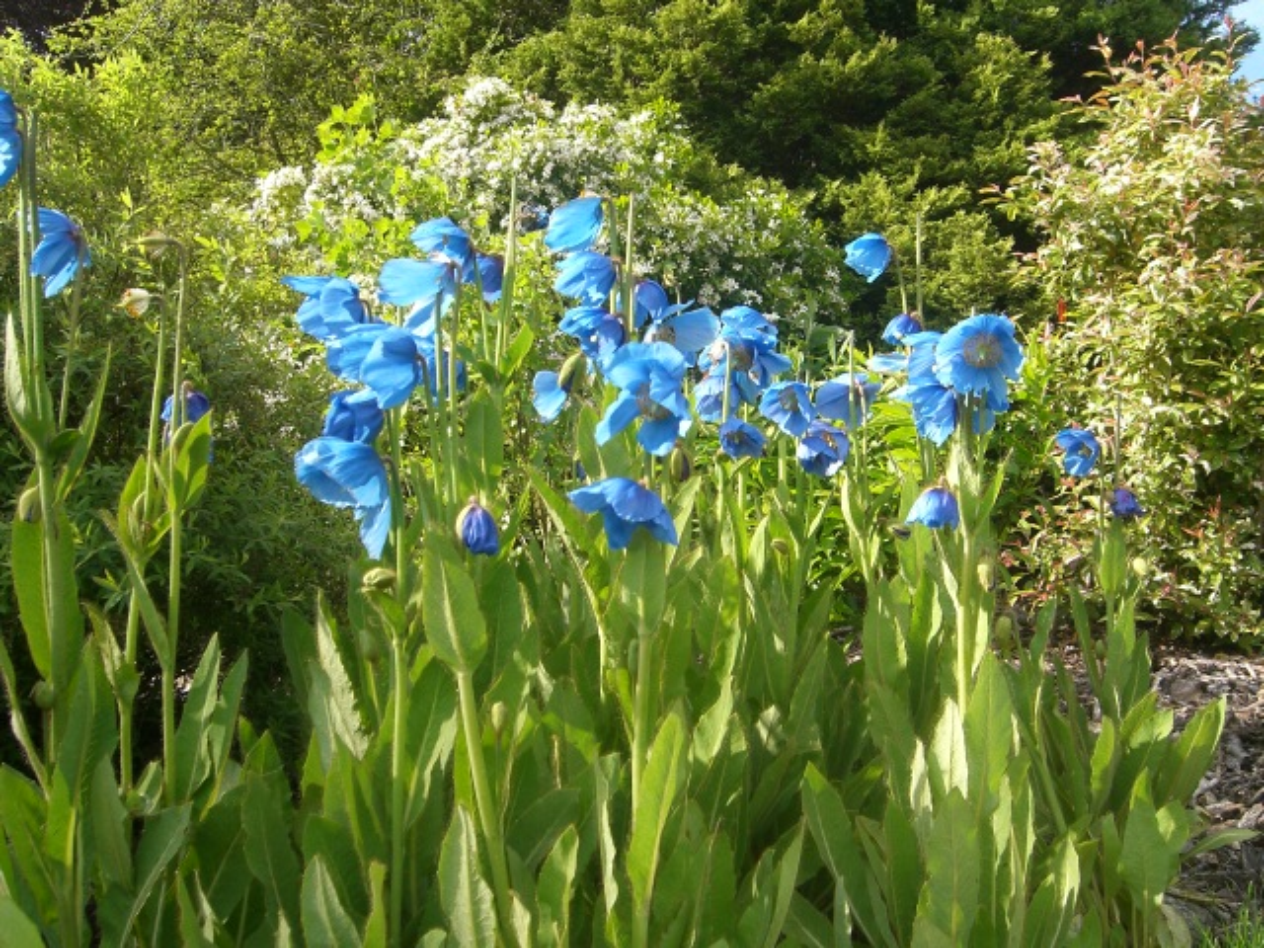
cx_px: 632
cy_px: 474
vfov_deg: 37.7
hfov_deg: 49.0
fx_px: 1388
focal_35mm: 38
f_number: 4
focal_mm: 7.9
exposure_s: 1/320
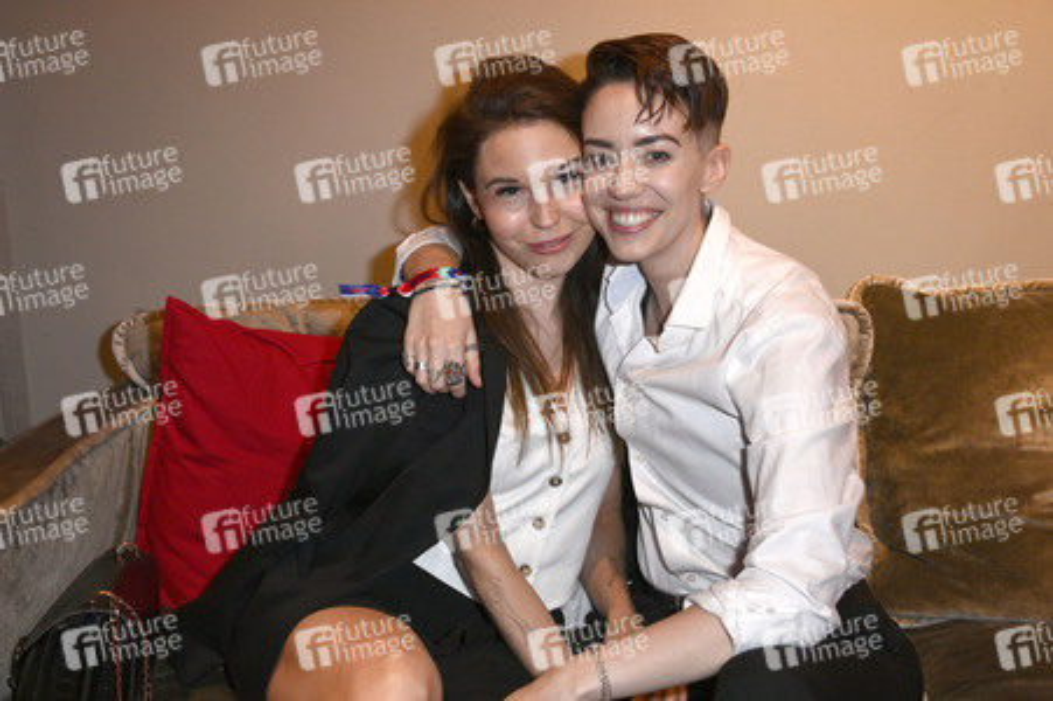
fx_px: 1169
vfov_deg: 33.4
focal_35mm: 40
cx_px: 526
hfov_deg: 48.5
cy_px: 350
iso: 2000
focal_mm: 40
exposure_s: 1/125
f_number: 5.6
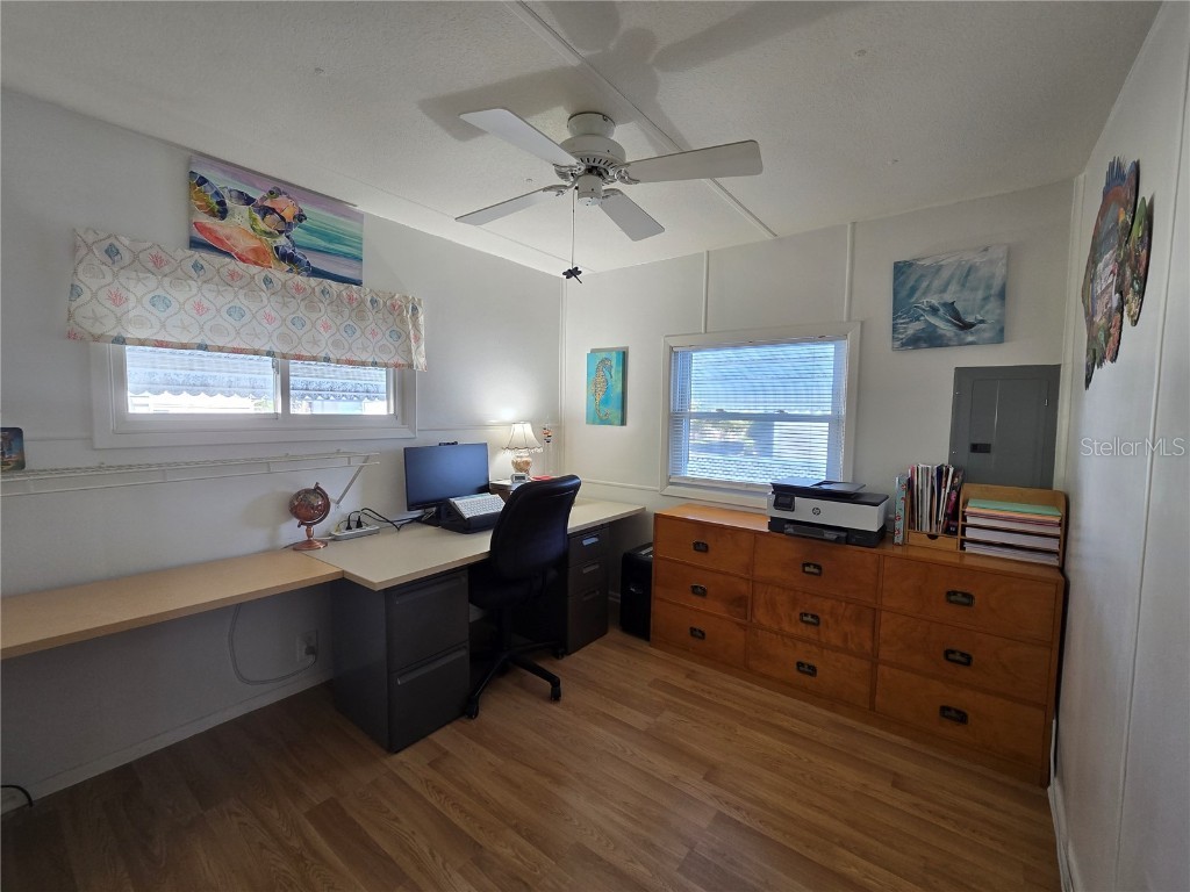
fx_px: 447
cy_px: 446
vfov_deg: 89.9
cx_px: 595
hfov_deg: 106.2
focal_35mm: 13
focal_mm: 2.2
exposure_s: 1/60
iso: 125
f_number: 2.2
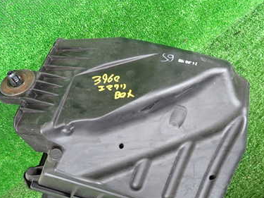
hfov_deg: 46.7
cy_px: 134
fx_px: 305
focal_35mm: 40
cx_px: 146
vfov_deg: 35.5
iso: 200
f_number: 2
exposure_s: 1/80
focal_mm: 4.5
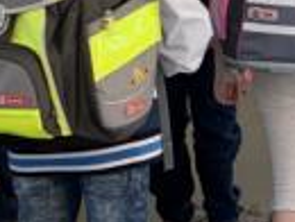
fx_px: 1093
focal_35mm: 128
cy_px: -91
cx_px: 599
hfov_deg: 13.2
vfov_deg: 11.2
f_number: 1.8
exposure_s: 1/121
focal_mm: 4.25
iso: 50
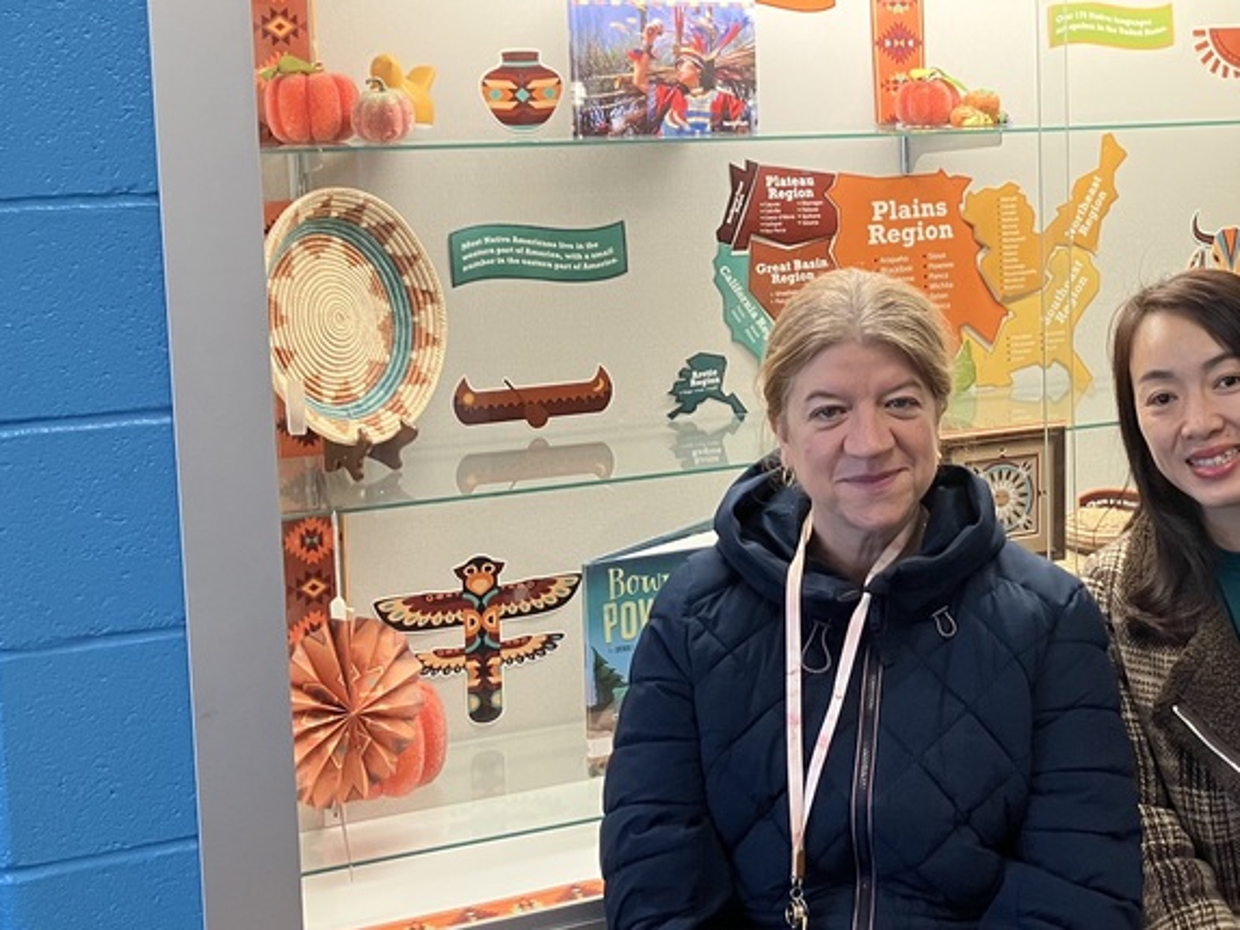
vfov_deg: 28.8
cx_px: 987
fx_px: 1791
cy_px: 273
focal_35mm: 50
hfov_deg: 36.9
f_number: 1.8
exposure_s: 1/60
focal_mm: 3.99
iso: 50
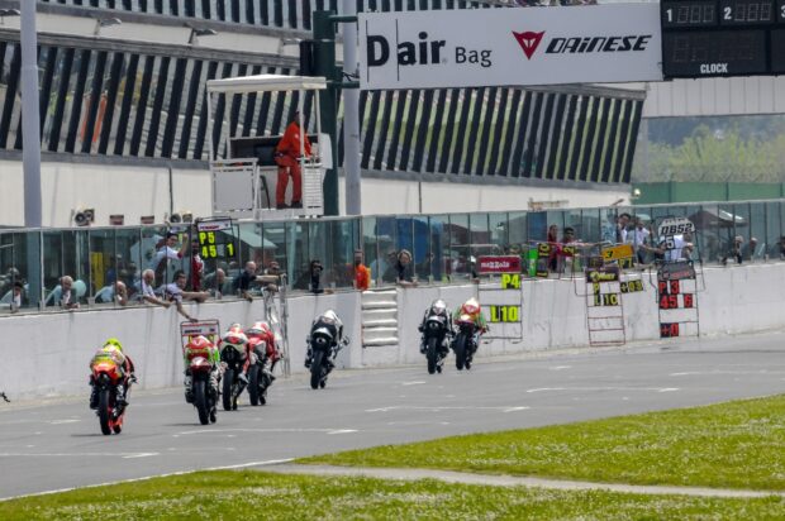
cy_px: 260
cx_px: 392
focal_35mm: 750
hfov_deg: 2.8
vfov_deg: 1.8
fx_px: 16337
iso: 800
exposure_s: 1/1000
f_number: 14
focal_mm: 500
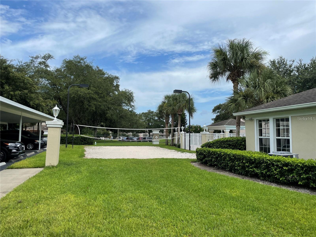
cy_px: 118
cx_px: 158
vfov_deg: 53.1
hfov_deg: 67.3
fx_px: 237
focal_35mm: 26
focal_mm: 4.2
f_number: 1.6
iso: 32
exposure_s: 1/3401
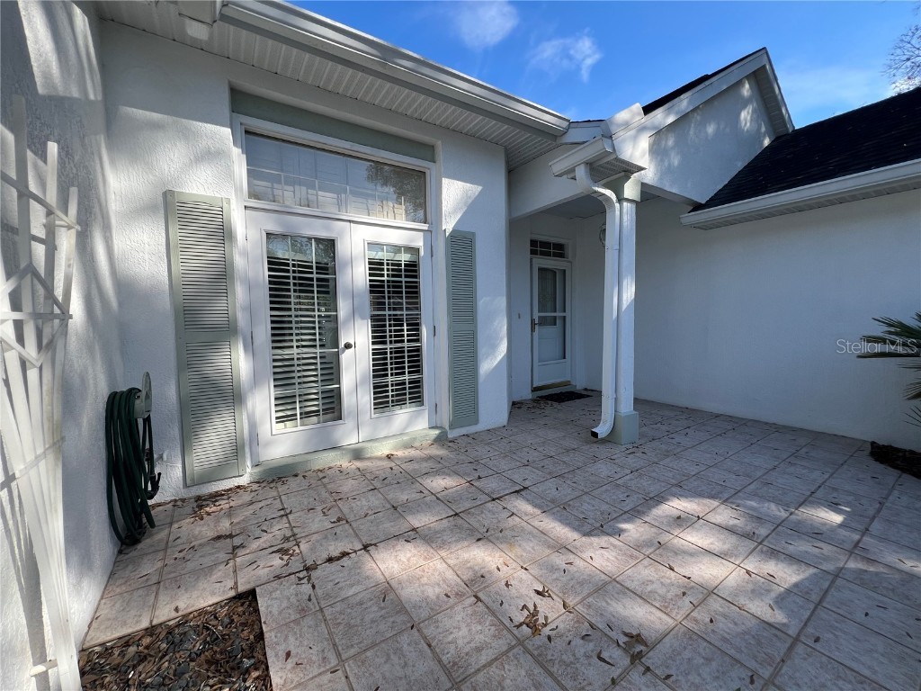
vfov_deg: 89.9
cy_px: 346
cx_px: 460
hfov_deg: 106.2
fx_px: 346
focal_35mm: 13
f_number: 1.8
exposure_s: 1/737
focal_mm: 1.57
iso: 32
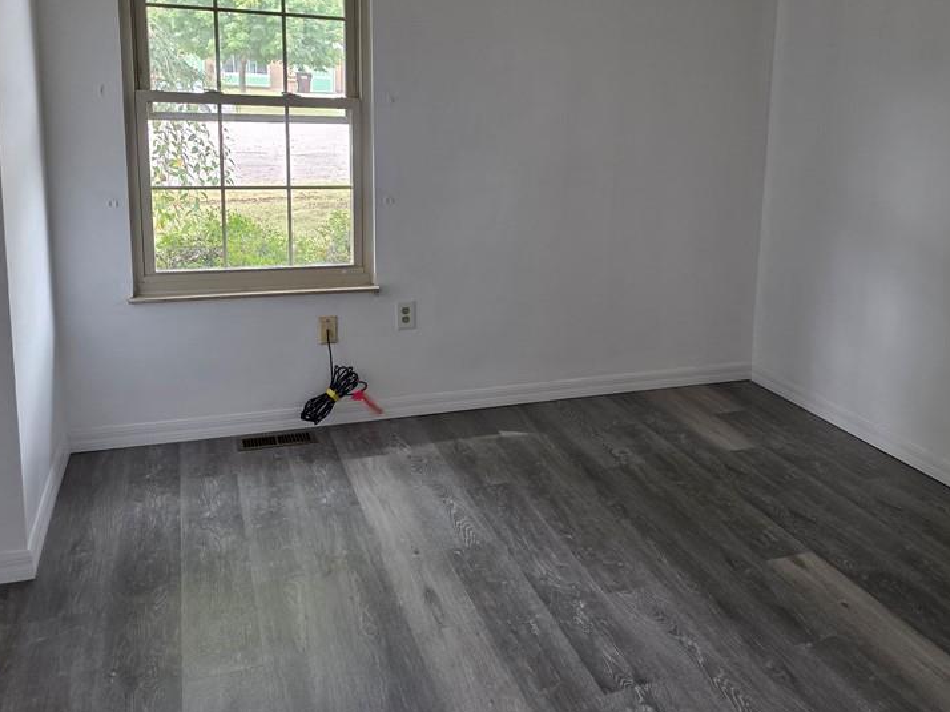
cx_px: 603
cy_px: 252
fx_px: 905
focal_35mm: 33
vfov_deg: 42.5
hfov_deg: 54.6
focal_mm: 6.3
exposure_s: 1/180
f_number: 1.7
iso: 200
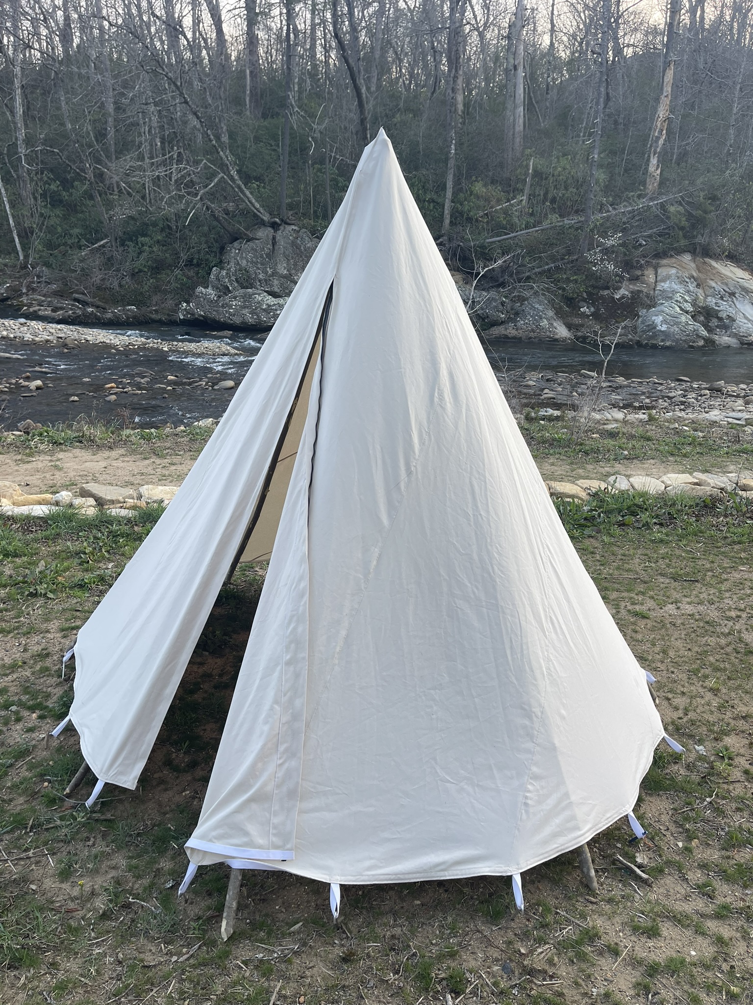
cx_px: 376
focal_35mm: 25
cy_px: 502
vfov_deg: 69.4
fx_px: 725
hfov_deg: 54.9
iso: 32
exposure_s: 1/234
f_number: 1.6
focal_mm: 5.1
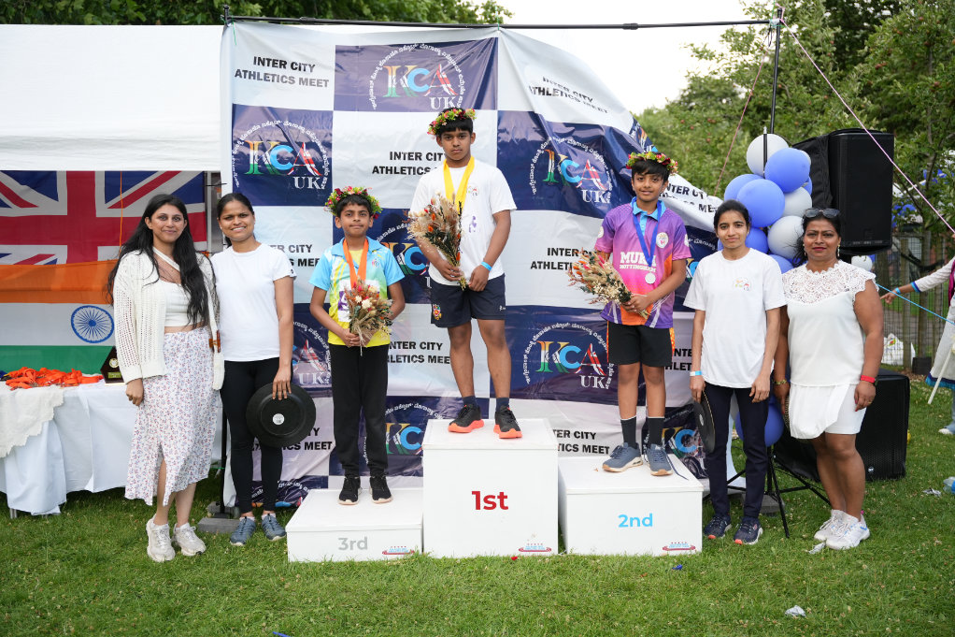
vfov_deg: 38.2
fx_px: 918
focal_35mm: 35
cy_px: 318
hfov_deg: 55.0
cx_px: 478
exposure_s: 1/800
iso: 250
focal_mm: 34.6
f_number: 2.8
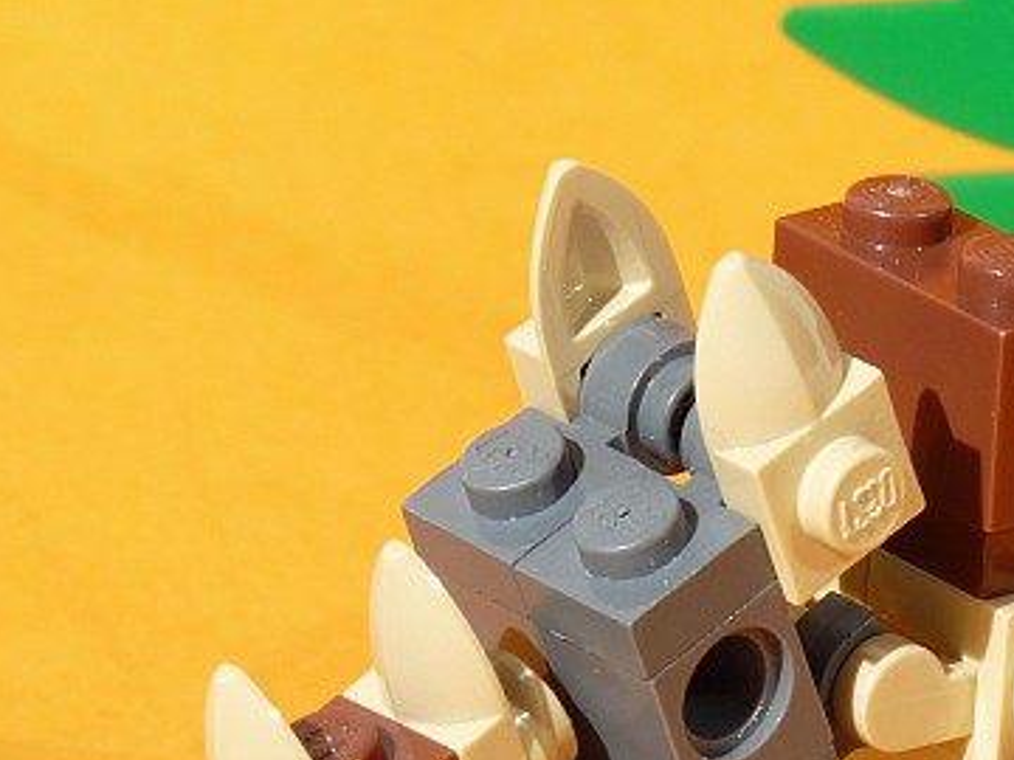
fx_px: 19275
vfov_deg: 2.3
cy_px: 687
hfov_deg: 3.0
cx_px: 1014
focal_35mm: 658
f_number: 6.3
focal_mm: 52.7
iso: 100
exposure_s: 1/500
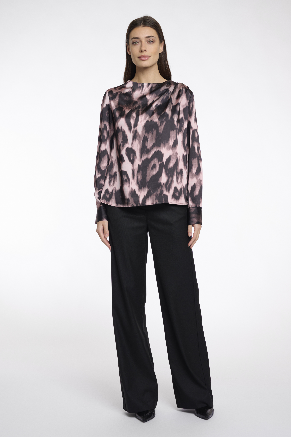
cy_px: 218
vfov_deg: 34.5
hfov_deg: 23.3
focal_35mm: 58
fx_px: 704
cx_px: 146
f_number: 8
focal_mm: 58
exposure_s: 1/200
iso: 125
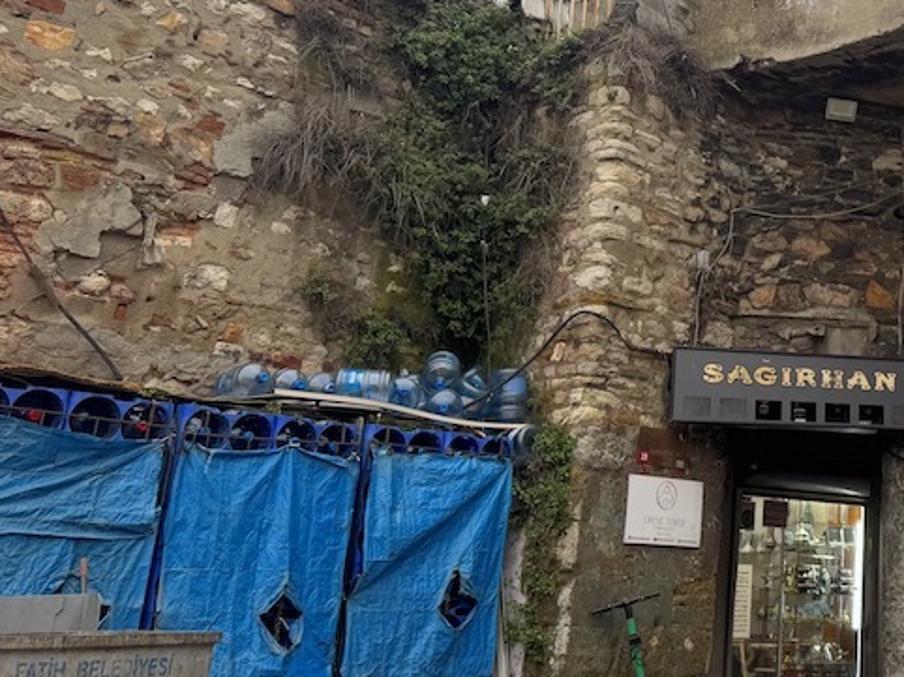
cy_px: 137
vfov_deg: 28.0
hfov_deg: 34.7
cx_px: 861
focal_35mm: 51
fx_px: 1331
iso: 80
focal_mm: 6.76
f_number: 1.78
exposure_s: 1/1395
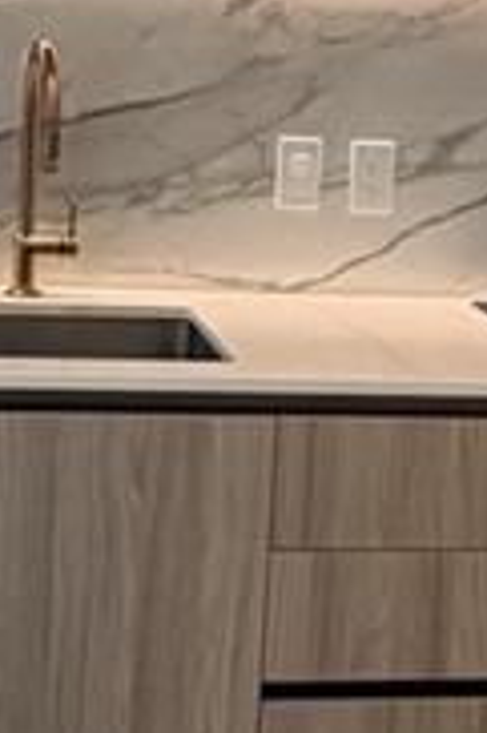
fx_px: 1952
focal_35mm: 96
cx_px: 197
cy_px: 48
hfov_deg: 14.2
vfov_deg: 20.7
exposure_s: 1/60
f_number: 2.2
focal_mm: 2.22
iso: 250
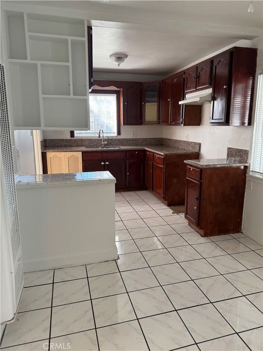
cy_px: 176
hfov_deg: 56.8
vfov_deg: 71.6
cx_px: 132
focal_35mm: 24
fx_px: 243
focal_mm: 6.76
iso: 160
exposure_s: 1/121
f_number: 1.78
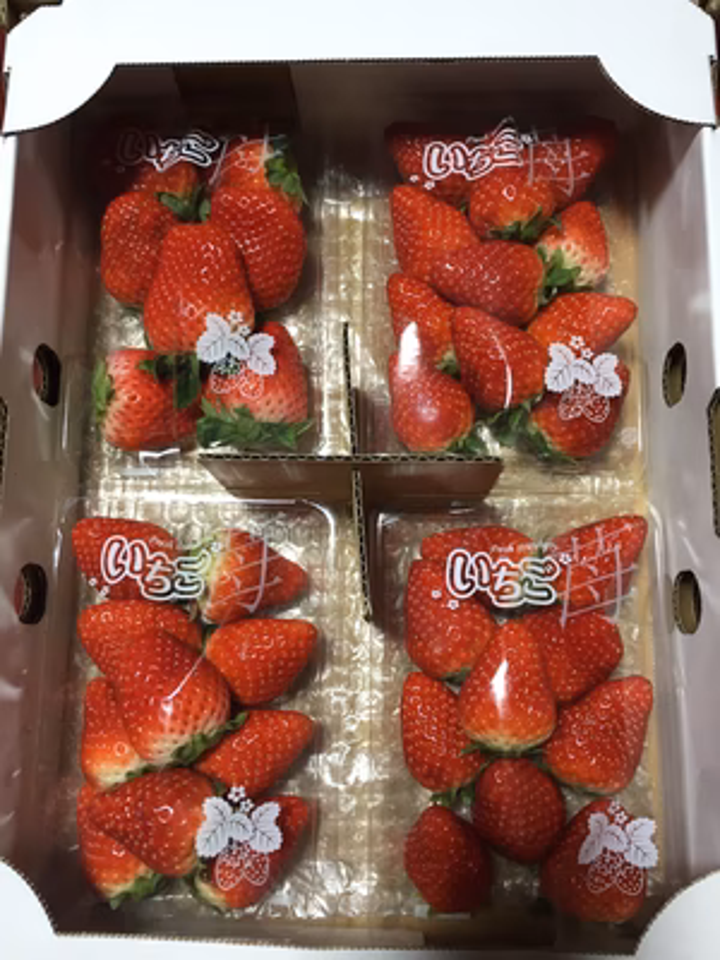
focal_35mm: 29
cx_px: 360
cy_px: 480
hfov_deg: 48.2
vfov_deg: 61.7
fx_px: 804
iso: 64
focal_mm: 4.15
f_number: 2.2
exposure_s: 1/30
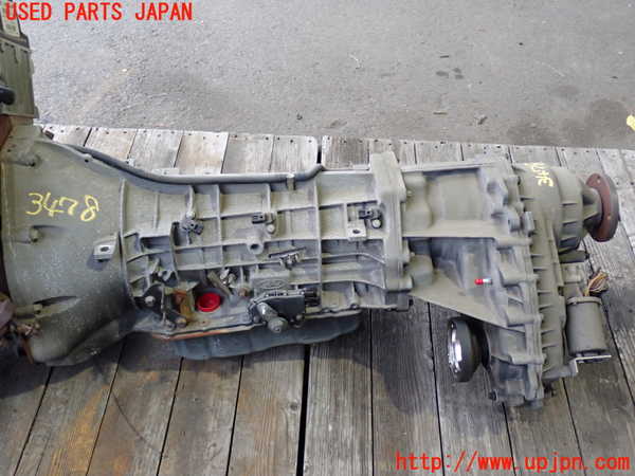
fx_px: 752
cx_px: 318
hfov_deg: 45.8
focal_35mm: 41
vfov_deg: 35.1
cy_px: 238
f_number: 2.8
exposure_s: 1/40
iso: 500
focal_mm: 7.31
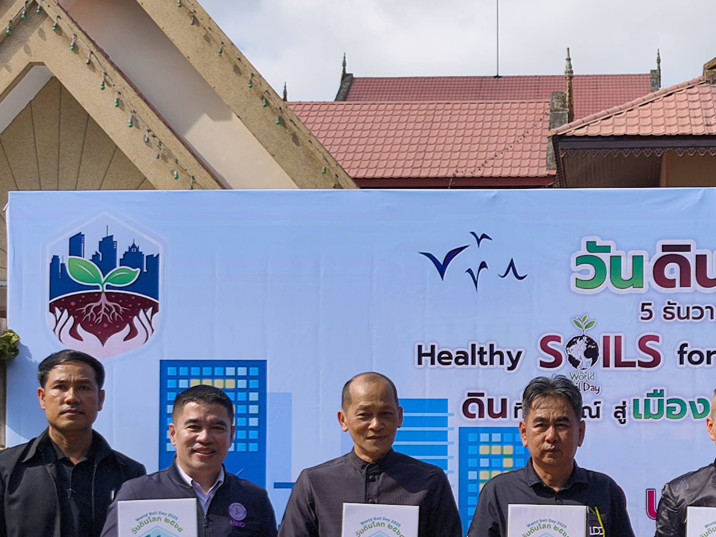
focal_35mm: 73
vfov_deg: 19.9
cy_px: 463
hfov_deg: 26.3
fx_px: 1510
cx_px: 541
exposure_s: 1/3329
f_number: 1.6
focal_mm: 6.57
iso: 50
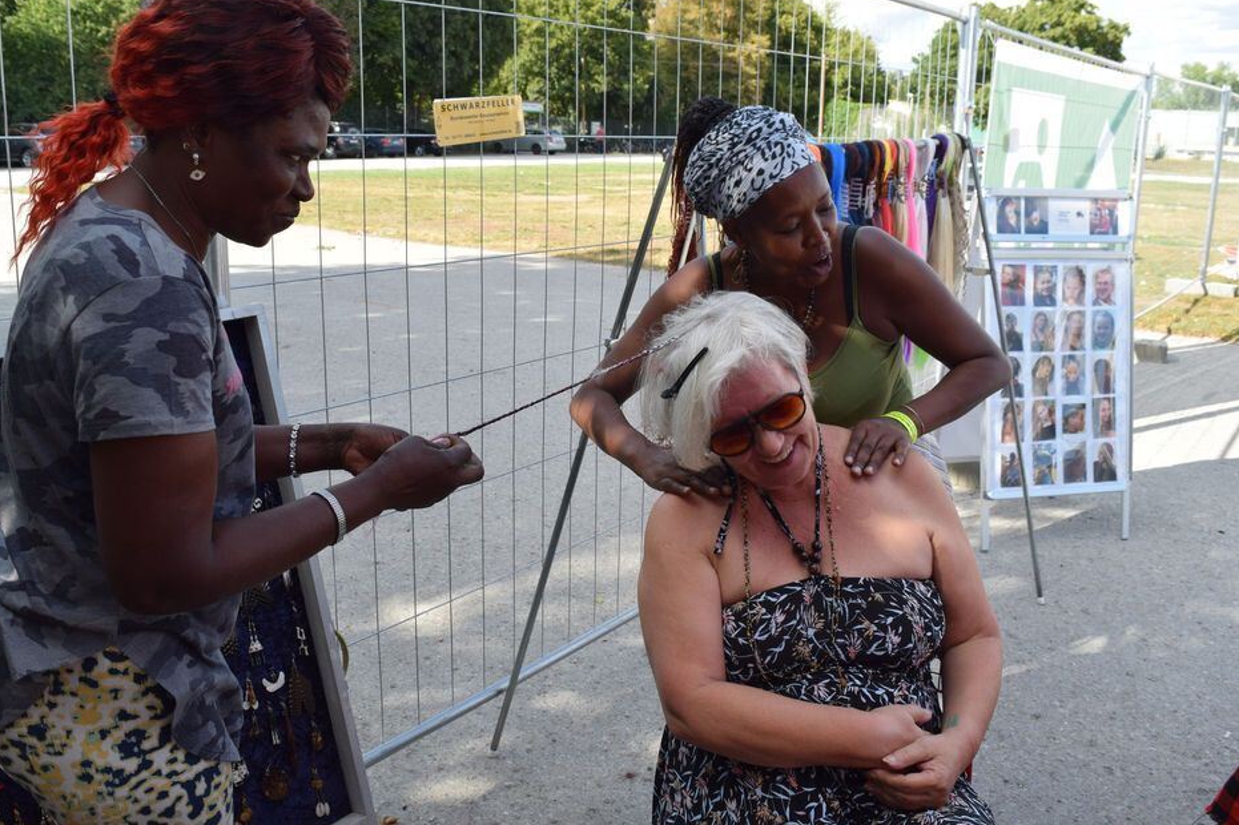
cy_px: 386
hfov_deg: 63.6
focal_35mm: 29
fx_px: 998
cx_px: 576
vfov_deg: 44.9
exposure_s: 1/250
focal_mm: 18
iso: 250
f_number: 8
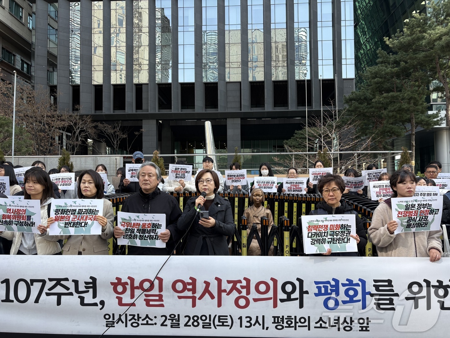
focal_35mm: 26
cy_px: 169
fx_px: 338
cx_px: 225
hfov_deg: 67.3
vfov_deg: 53.1
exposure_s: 1/390
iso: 50
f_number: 1.6
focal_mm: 5.96
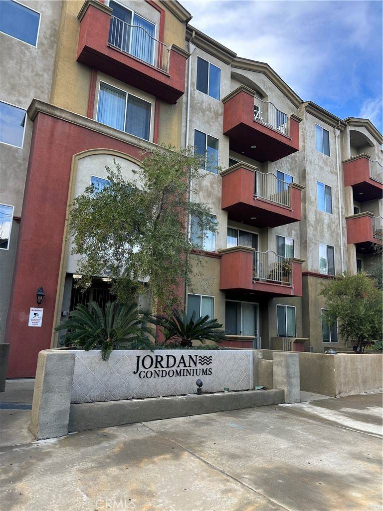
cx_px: 192
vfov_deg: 71.6
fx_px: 354
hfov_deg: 56.8
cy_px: 256
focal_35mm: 24
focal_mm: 6.86
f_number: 1.78
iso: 80
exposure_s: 1/623
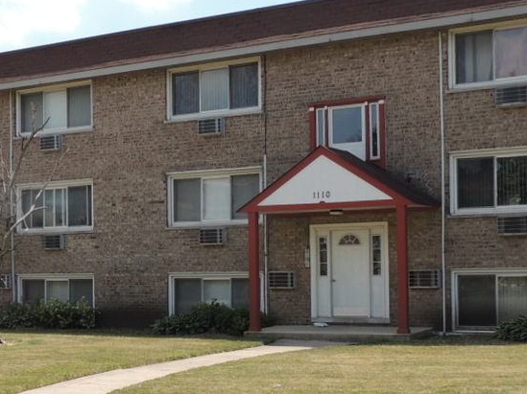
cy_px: 268
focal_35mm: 63
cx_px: 129
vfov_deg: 23.1
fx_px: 958
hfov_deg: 30.2
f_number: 3
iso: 100
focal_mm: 4.3
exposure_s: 1/1000
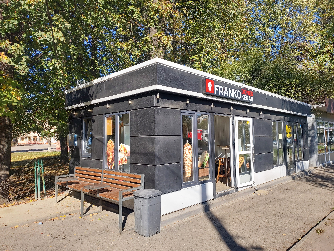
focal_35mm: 28
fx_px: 270
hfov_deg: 63.4
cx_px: 167
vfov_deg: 49.7
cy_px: 126
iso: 20
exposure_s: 1/490
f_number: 1.8
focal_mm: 5.32
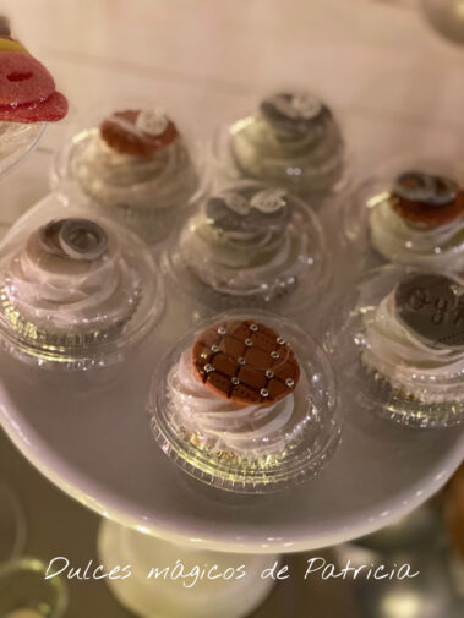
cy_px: 309
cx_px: 232
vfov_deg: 36.8
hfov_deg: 28.0
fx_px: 929
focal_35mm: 52
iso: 400
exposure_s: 1/14
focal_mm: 6
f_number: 2
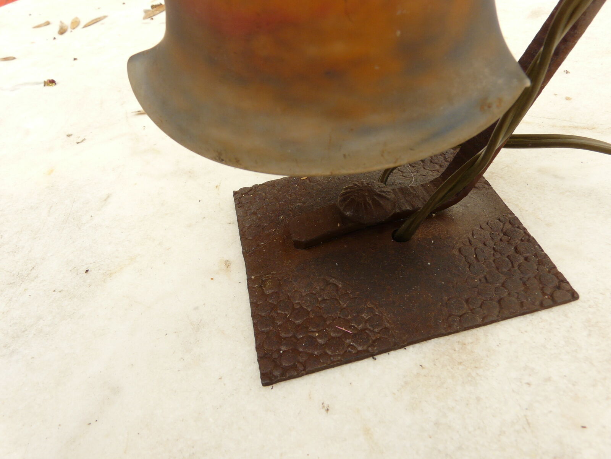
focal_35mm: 28
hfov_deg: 63.4
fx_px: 494
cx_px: 306
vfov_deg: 49.7
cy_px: 230
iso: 100
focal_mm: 4.6
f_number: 4
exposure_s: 1/100
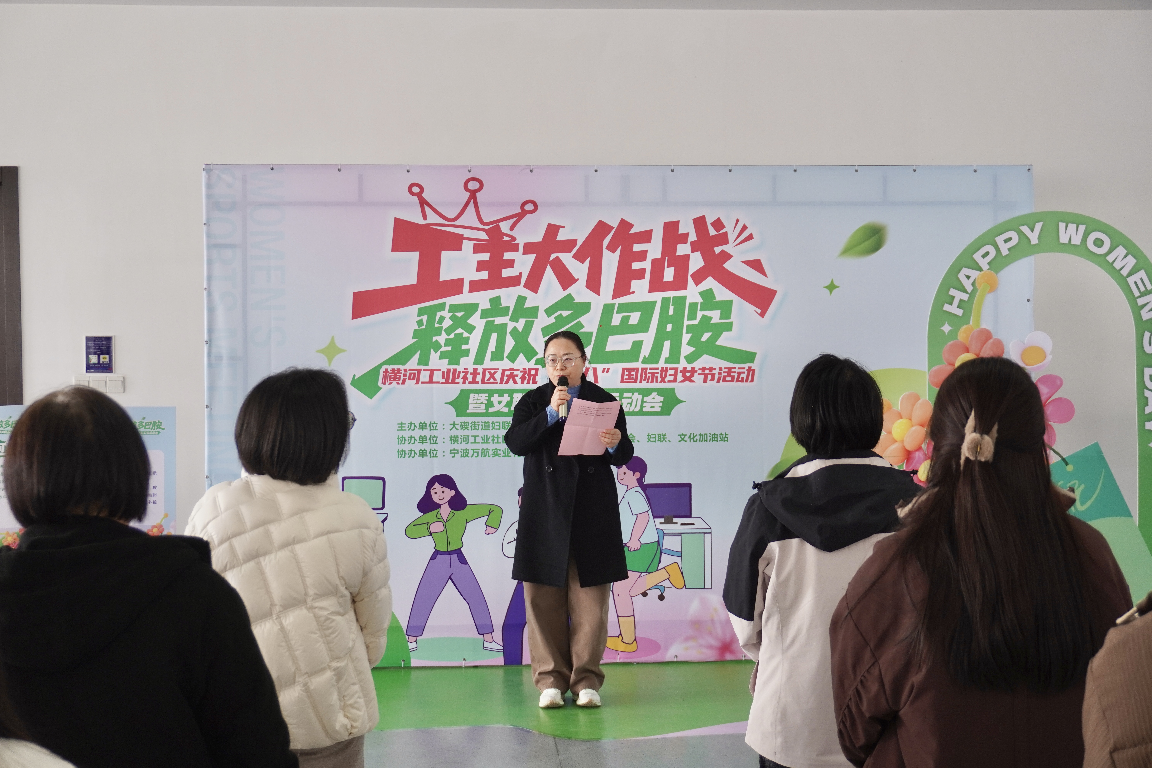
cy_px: 384
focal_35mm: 54
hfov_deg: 36.9
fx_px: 1728
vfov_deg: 25.1
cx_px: 576
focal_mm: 36
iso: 400
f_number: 5.6
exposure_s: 1/80
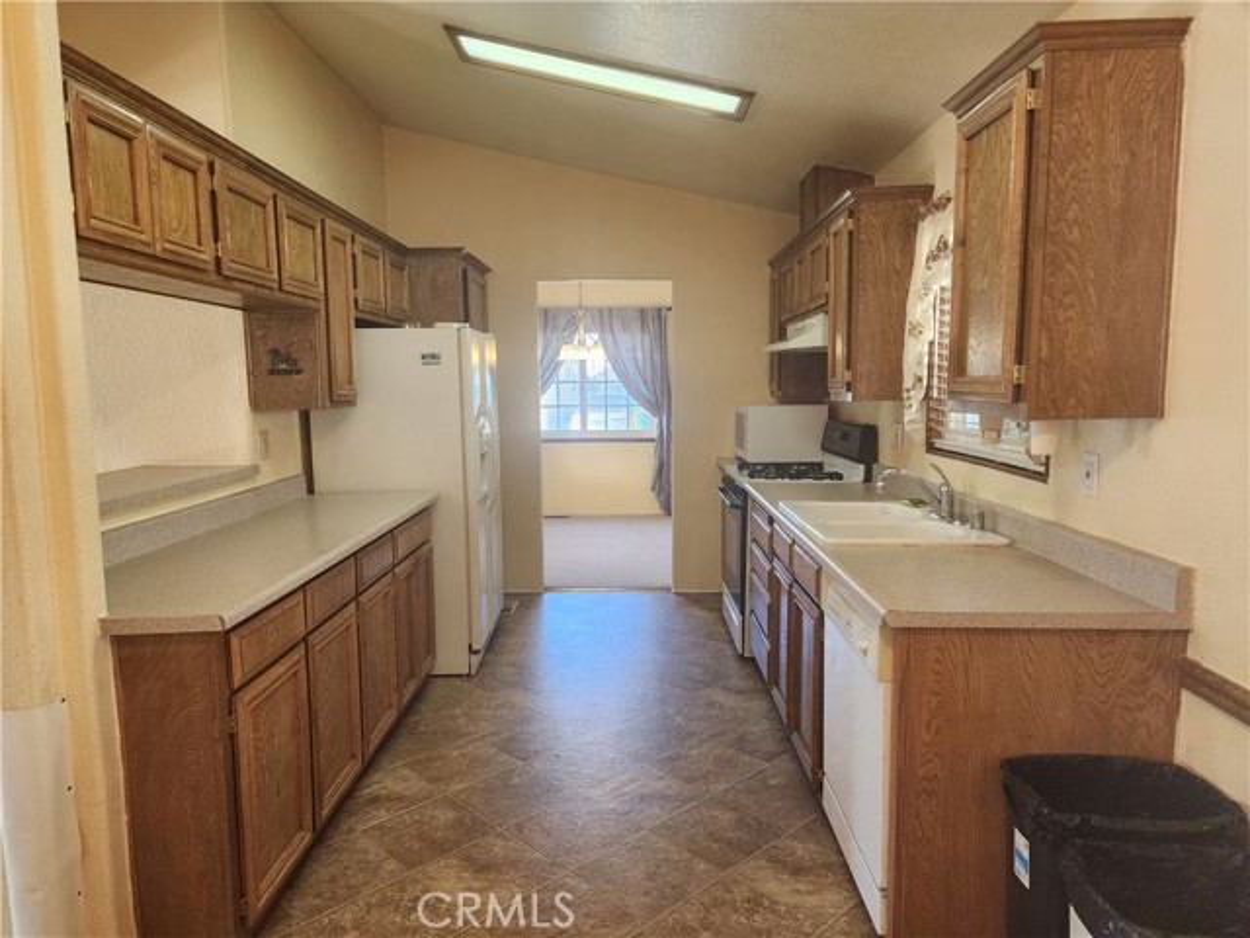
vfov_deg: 58.9
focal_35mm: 23
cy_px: 469
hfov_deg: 73.9
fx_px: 831
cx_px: 625
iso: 250
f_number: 1.8
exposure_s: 1/120
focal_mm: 6.4
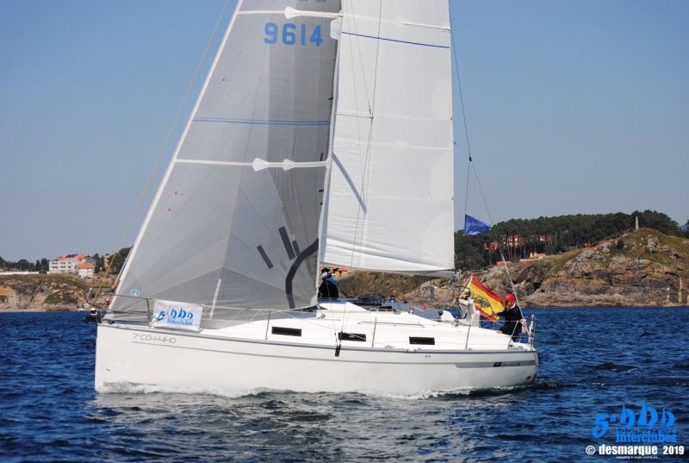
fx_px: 2014
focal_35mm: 105
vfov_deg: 13.1
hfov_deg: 19.4
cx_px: 344
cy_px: 232
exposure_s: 1/640
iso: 100
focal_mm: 70
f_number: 6.3
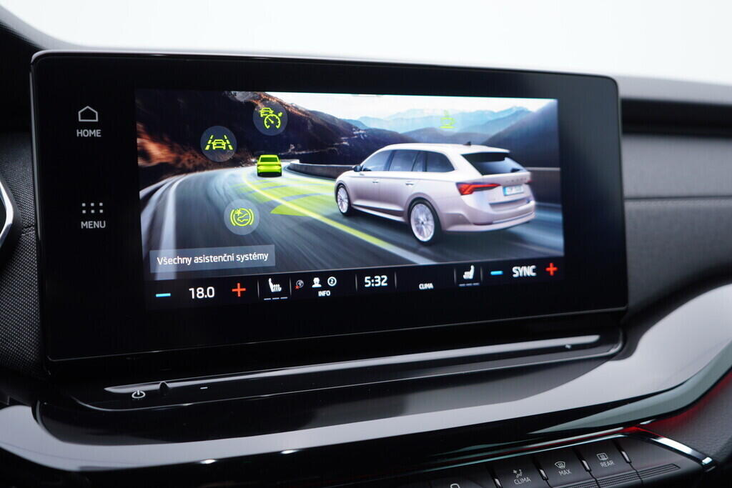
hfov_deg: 53.1
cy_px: 244
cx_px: 366
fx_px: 732
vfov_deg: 36.9
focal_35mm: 36
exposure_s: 1/40
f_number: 3.2
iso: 125
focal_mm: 24
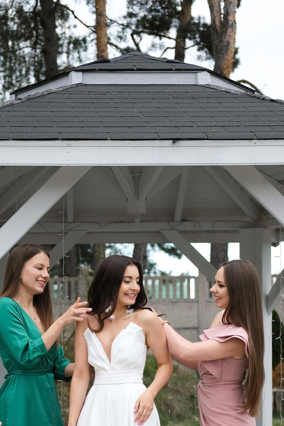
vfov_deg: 20.0
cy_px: 378
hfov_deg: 13.7
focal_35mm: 100
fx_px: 1183
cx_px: 143
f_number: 2
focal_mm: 35
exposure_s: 1/950
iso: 160
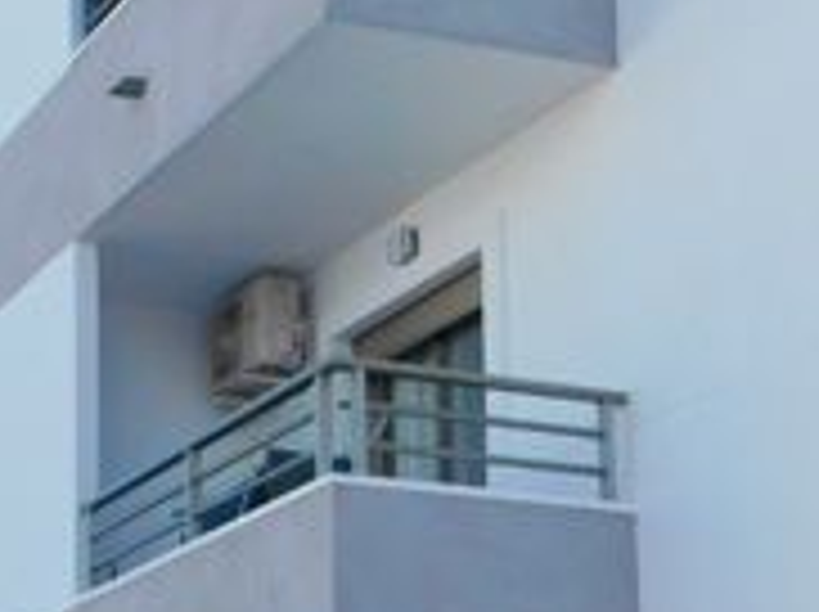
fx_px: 2103
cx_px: -79
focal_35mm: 89
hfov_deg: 21.0
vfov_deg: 15.5
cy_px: 855
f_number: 3
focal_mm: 4
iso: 125
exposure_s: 1/1250
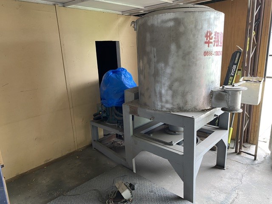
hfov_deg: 67.3
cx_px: 136
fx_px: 204
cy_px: 102
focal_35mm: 26
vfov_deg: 53.1
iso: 125
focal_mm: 4.25
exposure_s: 1/61
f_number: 1.8
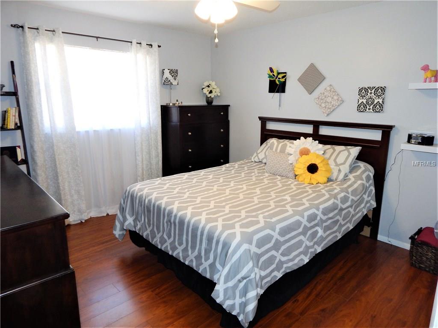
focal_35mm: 22
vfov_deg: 61.0
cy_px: 164
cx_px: 219
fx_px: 278
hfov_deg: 76.4
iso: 200
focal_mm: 4
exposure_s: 1/30
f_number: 3
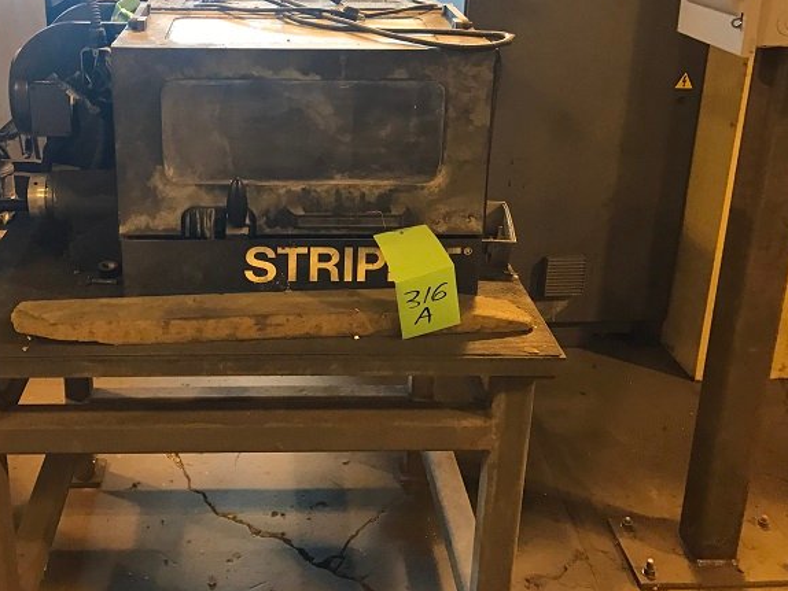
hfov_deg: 47.4
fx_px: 888
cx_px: 294
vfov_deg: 36.4
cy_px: 192
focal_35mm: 39
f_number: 1.8
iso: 100
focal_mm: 3.99
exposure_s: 1/12
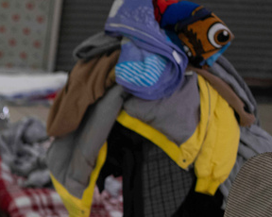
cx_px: -186
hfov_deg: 14.8
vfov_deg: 13.0
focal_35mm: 117
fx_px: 941
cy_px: 224
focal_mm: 35
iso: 640
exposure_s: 1/250
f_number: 1.4
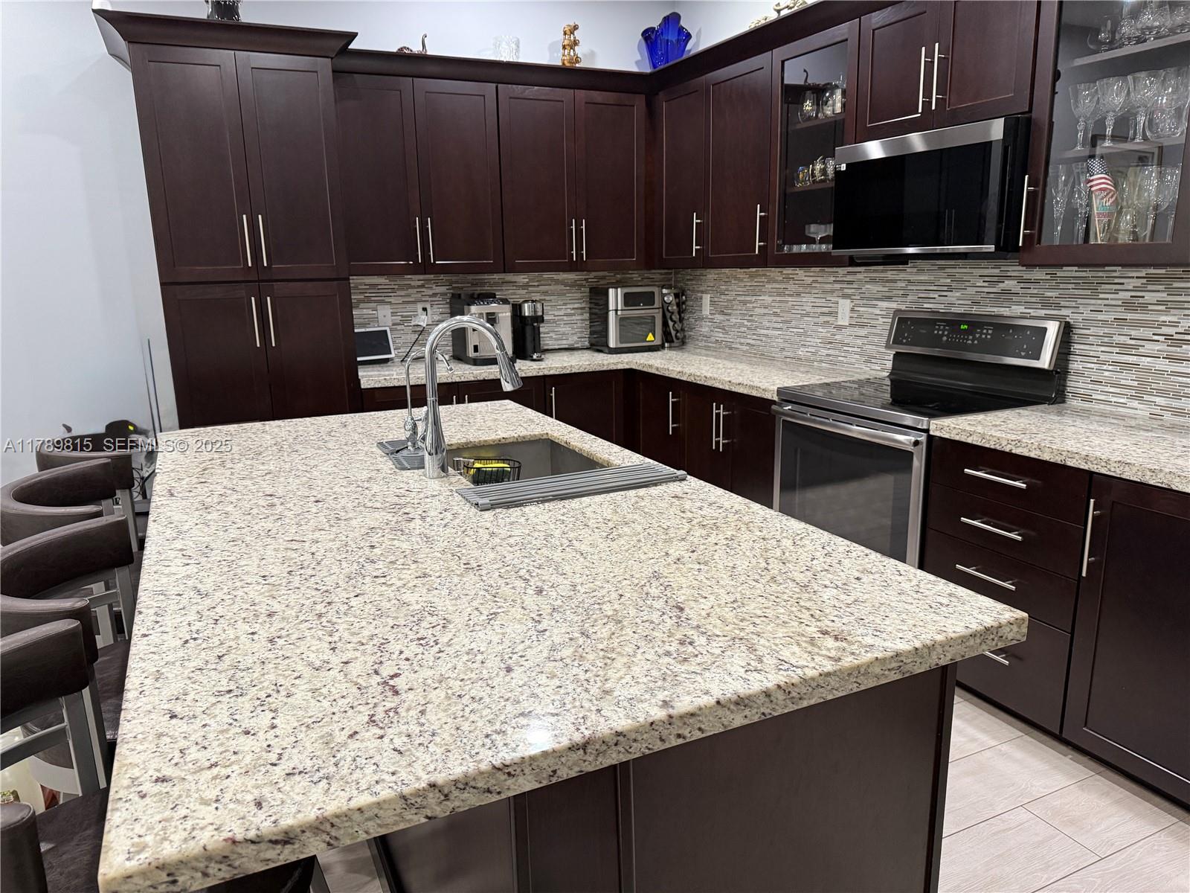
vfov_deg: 56.8
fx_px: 825
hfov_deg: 71.6
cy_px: 446
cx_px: 595
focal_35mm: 24
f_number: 1.78
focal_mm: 6.76
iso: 250
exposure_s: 1/60
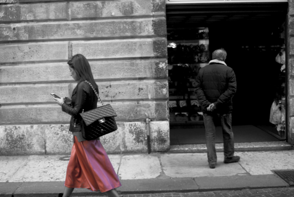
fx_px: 429
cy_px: 98
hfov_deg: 37.8
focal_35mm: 52
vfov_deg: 25.8
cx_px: 147
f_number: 3.3
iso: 100
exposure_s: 1/125
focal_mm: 35
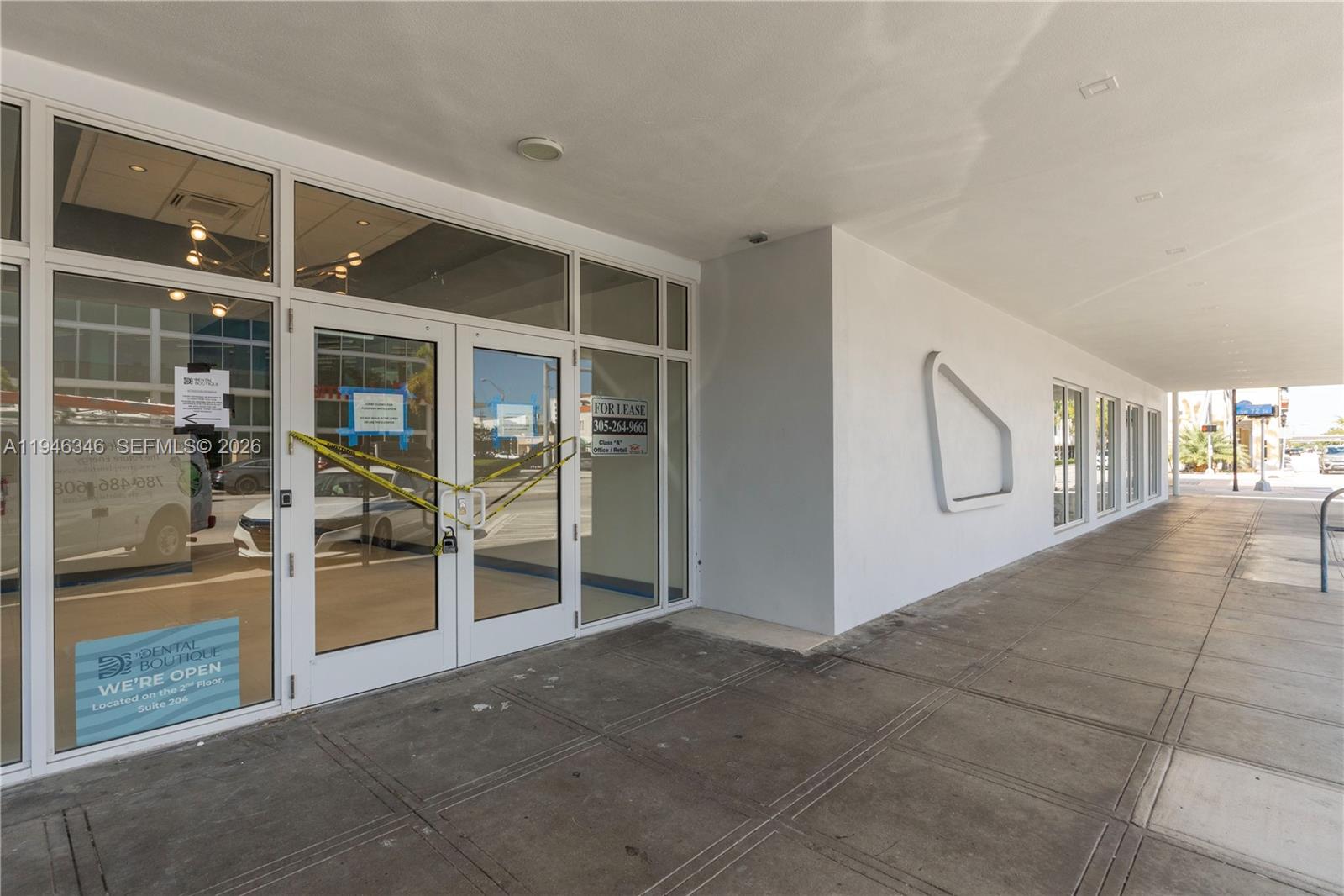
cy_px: 448
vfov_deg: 72.0
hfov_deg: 95.0
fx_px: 616
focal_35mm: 16
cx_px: 672
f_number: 7.1
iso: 320
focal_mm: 11
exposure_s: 1/200
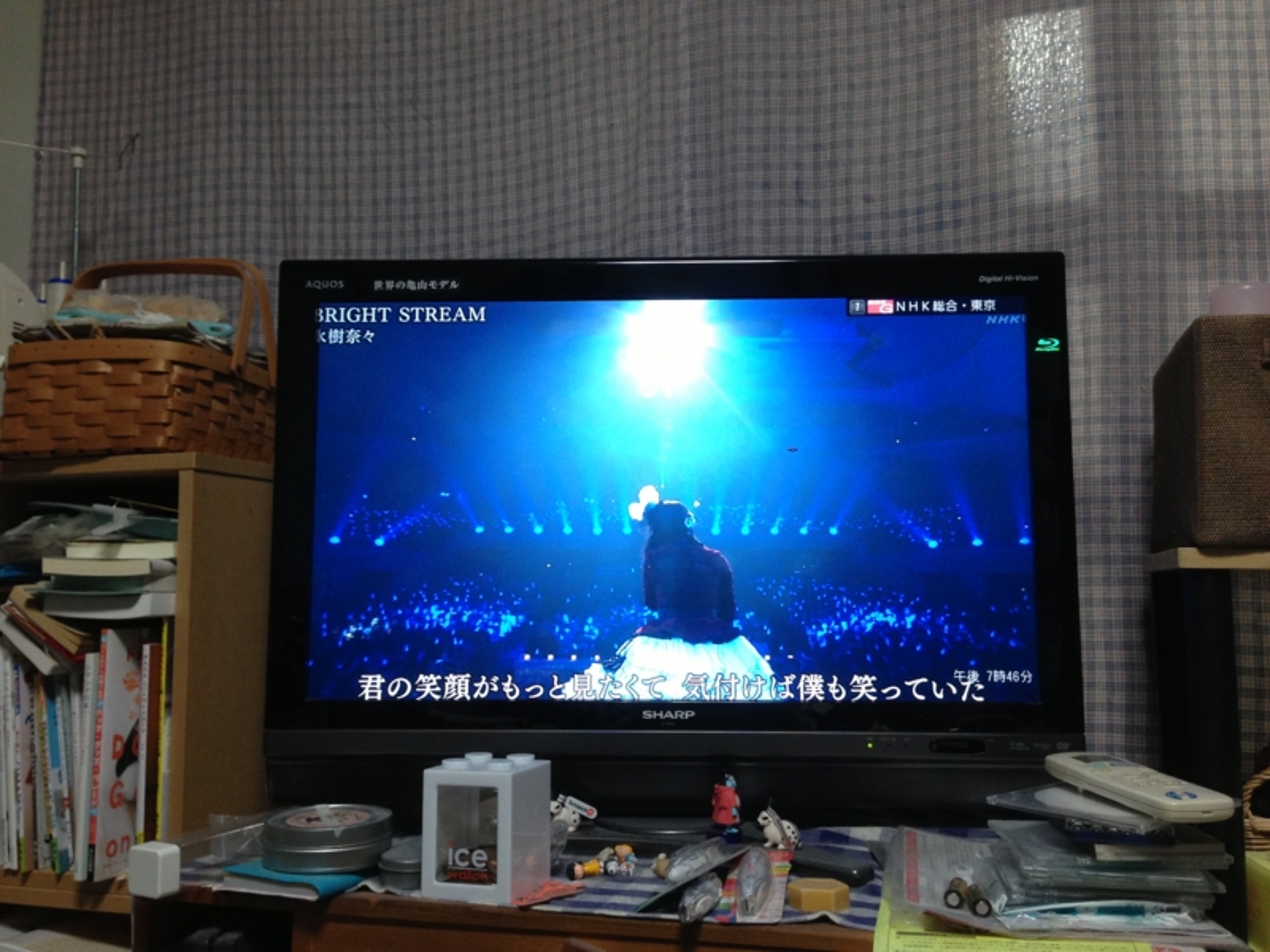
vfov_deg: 42.9
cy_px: 476
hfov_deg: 55.4
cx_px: 635
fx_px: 1211
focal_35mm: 33
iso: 125
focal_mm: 4.13
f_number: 2.4
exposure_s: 1/20
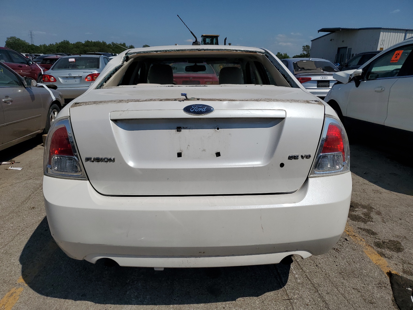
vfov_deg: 53.1
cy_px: 155
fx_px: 310
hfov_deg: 67.3
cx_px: 206
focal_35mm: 26
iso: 52
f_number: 1.5
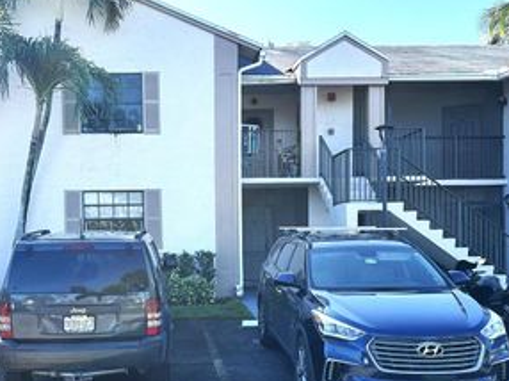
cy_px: 255
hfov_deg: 44.4
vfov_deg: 34.0
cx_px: 183
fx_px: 617
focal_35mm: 42
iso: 80
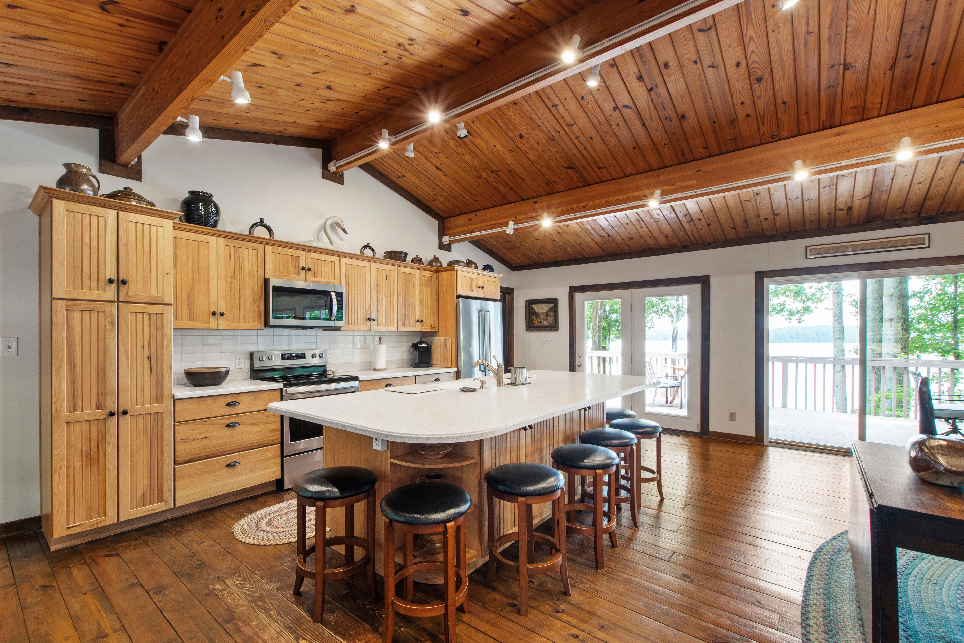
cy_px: 322
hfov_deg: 100.4
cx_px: 482
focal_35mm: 15
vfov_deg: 77.3
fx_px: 402
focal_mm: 10
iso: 100
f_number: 8
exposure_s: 1/1.25
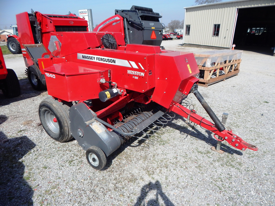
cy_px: 103
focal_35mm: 22
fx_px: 175
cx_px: 138
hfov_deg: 76.4
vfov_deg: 61.1
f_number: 6
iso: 125
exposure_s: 1/500
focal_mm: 4
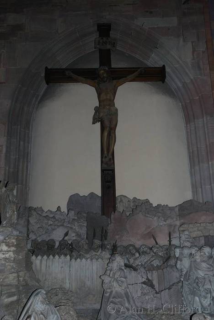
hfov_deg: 32.0
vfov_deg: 46.4
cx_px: 107
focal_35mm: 42
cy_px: 160
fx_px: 374
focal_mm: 28
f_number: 4
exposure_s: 1/60
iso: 220
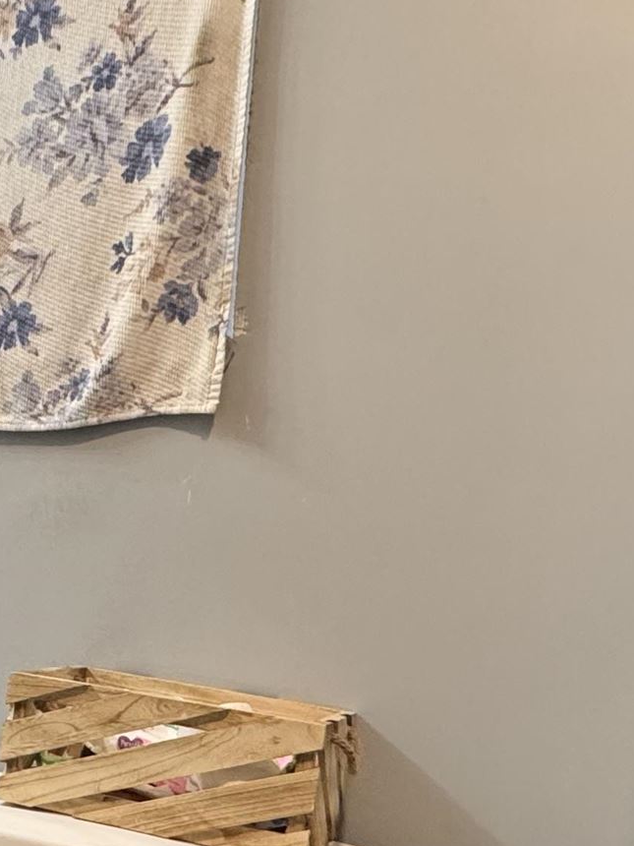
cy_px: 598
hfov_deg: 26.3
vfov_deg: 37.5
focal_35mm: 50
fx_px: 1221
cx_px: -99
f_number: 2.2
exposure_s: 1/120
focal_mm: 2.22
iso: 320
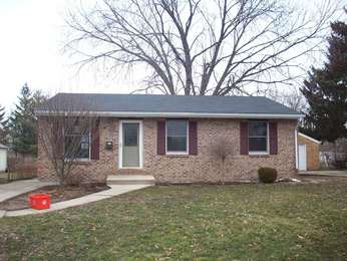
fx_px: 371
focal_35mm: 37
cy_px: 130
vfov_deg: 38.7
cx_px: 174
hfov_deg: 50.1
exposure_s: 1/75.4
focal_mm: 6.2
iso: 80
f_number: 2.8
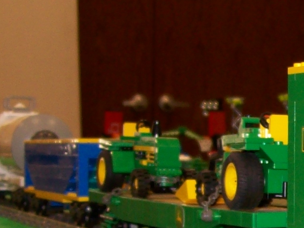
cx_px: 373
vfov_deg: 11.1
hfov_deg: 14.3
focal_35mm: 133
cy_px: 185
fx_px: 1168
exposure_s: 1/64
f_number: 2.7
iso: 80
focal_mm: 6
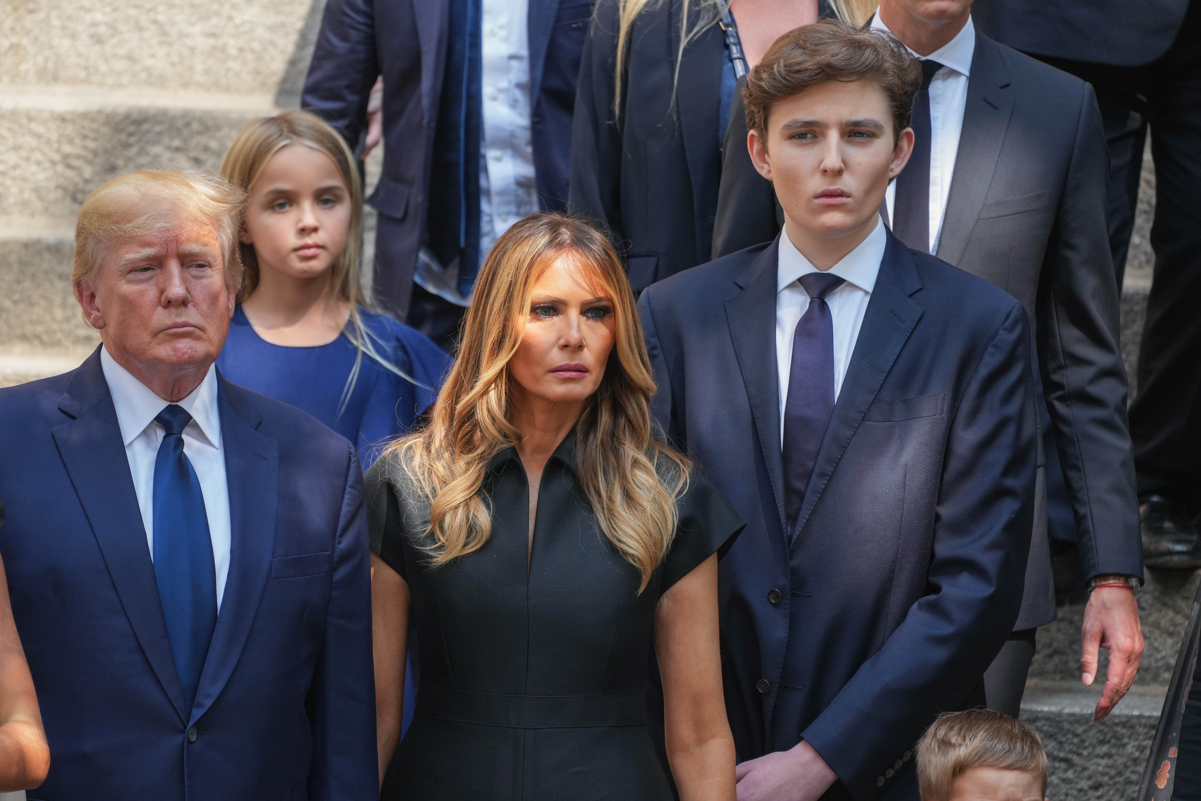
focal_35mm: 400
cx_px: 600
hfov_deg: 5.2
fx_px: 13343
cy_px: 400
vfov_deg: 3.4
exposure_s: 1/500
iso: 500
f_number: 5.6
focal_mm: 400
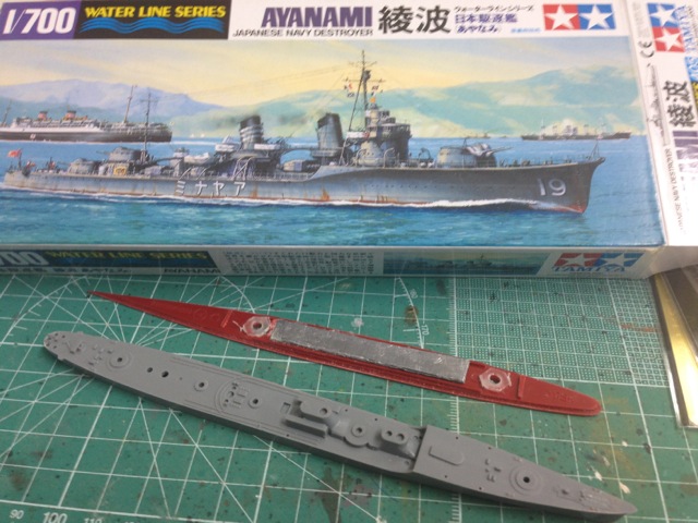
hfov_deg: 55.4
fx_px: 665
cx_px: 349
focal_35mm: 33
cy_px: 262
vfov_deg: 42.9
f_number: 2.4
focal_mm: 4.12
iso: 64
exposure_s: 1/20
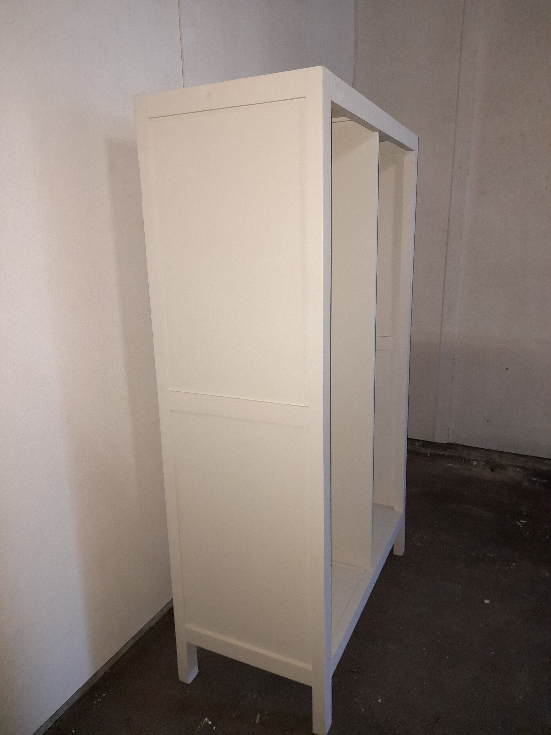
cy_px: 368
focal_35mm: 25
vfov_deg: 69.4
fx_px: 531
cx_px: 276
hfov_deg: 54.9
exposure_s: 1/50
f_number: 2
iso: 400
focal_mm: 4.6
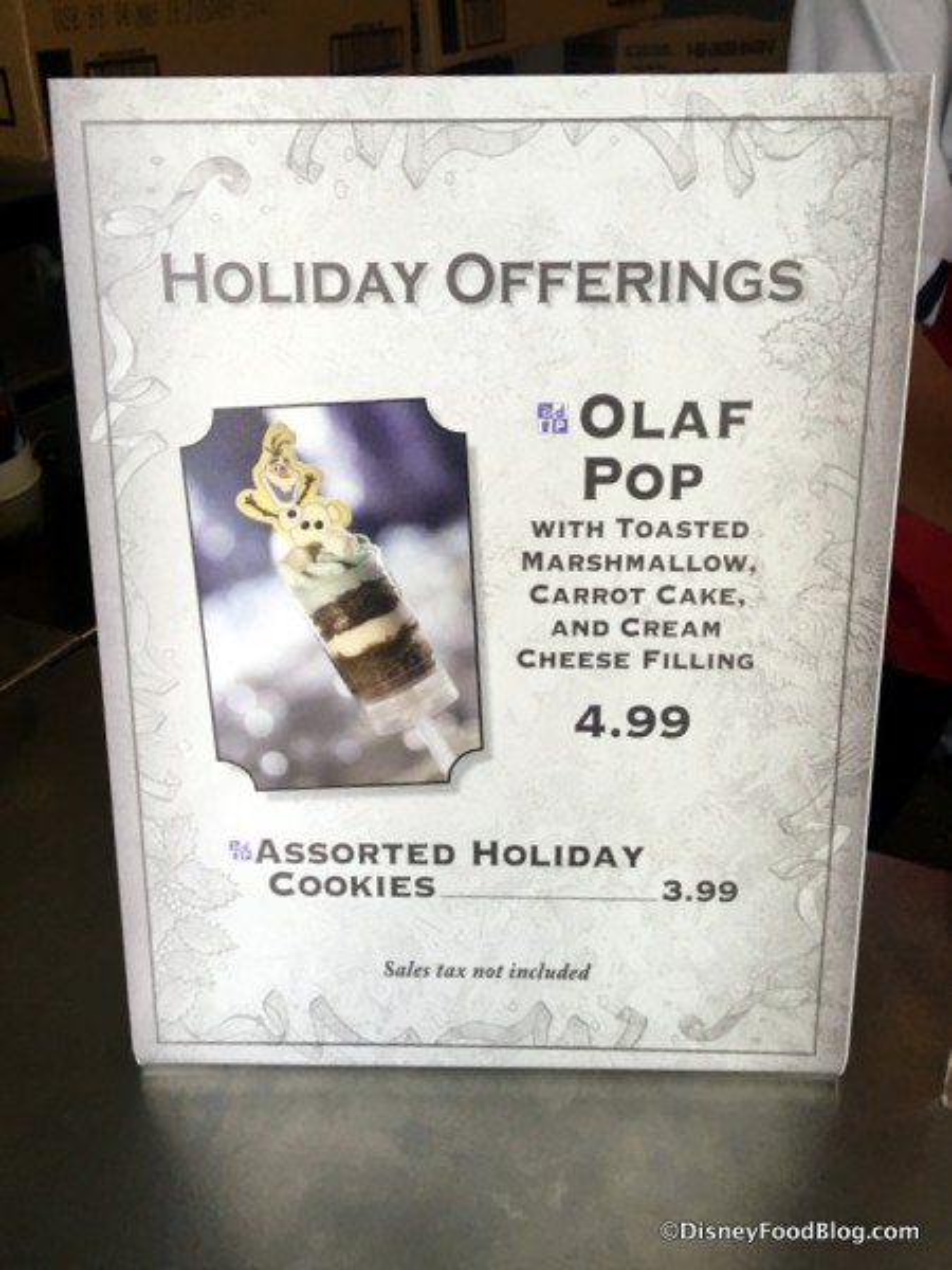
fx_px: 1063
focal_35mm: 29
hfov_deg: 48.2
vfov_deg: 61.7
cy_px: 635
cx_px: 476
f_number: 2.2
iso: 32
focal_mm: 4.15
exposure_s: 1/30
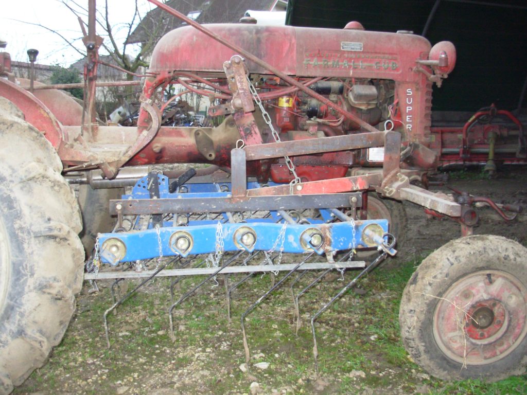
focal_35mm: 38
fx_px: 579
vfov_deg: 37.7
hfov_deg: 49.0
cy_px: 198
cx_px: 264
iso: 154
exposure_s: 1/98.7
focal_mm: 6.3
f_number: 2.9
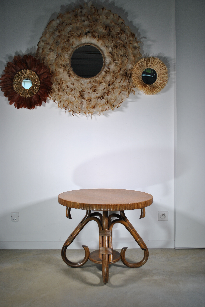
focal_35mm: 33
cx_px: 102
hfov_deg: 40.1
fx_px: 281
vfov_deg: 57.2
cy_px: 154
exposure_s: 1/50
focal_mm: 22
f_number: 5
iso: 200
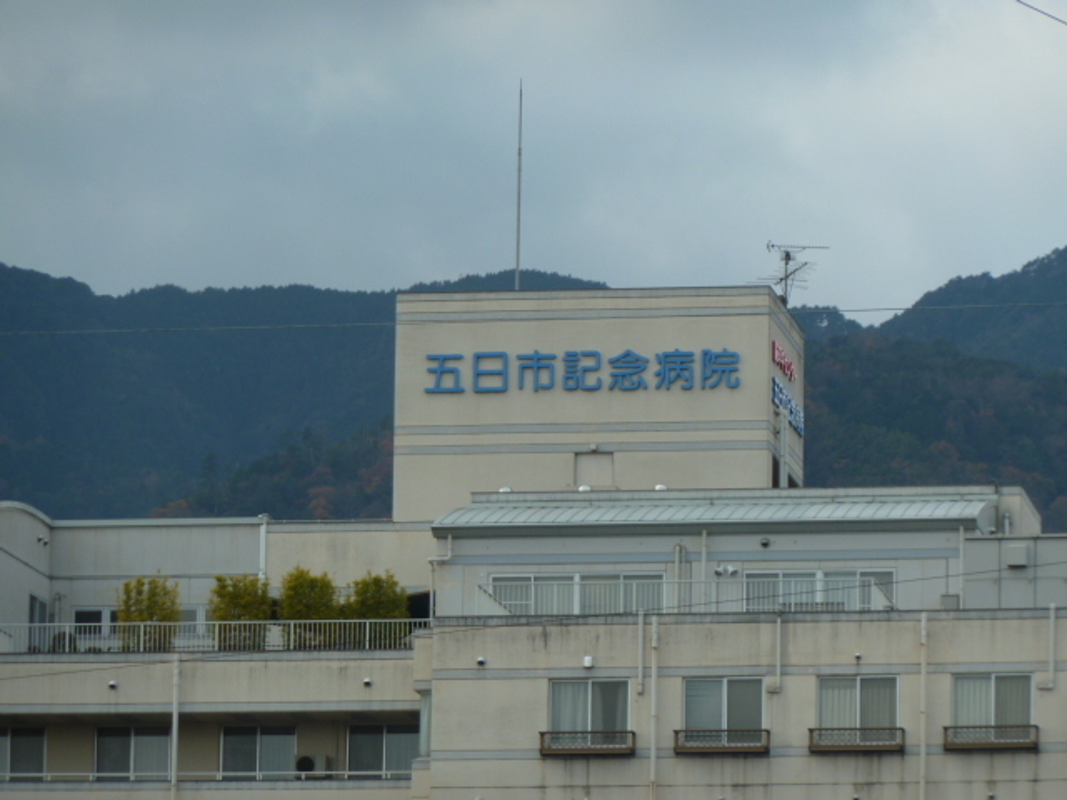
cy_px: 400
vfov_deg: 6.6
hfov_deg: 8.8
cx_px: 534
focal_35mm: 225
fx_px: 6935
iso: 80
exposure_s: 1/320
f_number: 4.6
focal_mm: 37
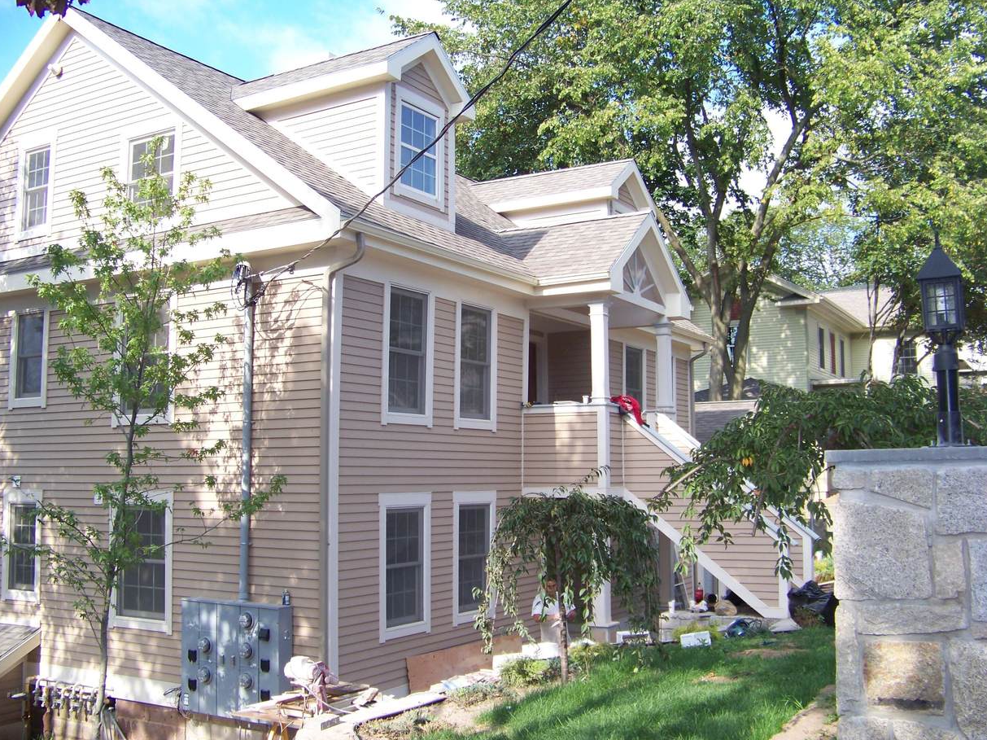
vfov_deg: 37.7
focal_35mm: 38
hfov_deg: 49.0
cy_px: 362
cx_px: 477
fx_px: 1083
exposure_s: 1/320
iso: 64
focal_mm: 5.85
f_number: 2.8
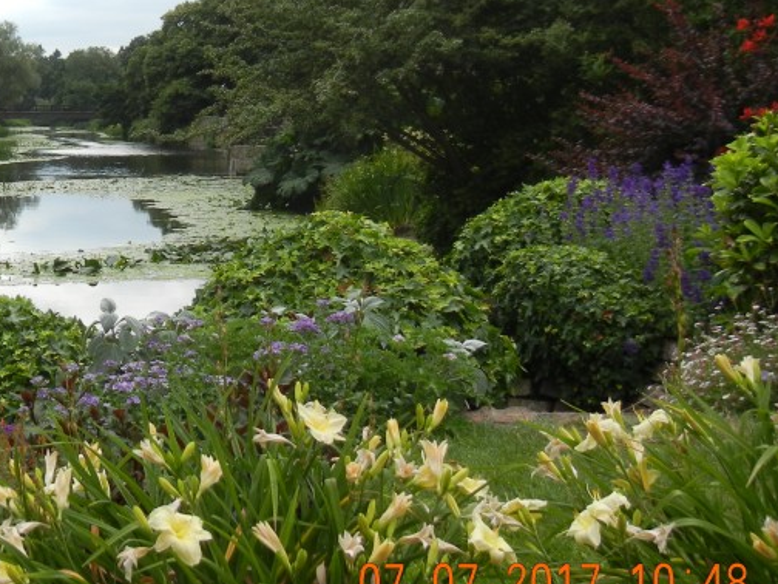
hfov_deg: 30.1
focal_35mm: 61
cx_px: 54
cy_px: 113
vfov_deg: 23.7
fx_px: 1371
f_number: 3.5
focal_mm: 5.4
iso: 160
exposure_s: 1/740
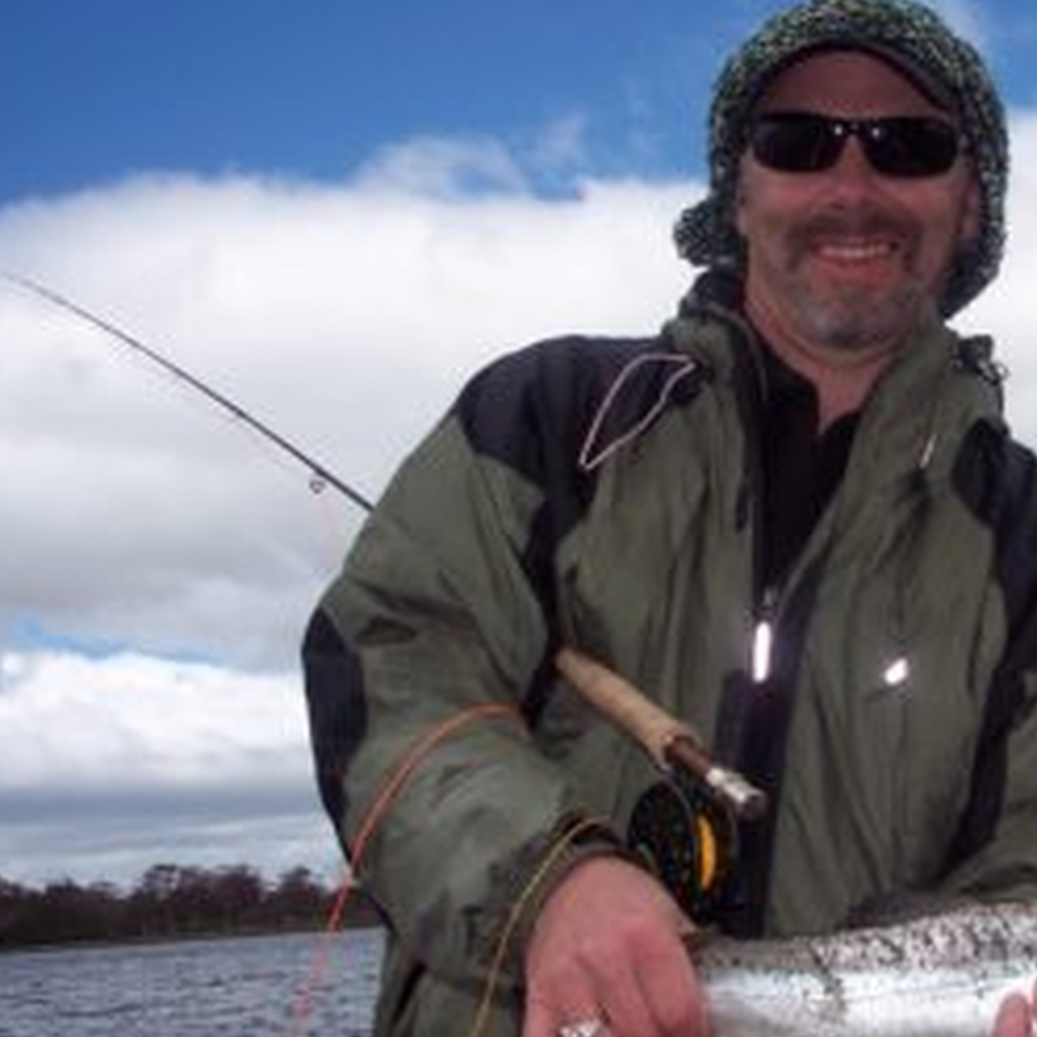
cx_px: 803
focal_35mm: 55
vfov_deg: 31.1
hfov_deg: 30.5
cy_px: 521
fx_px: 1864
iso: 100
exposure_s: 1/500
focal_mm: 8
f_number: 5.6
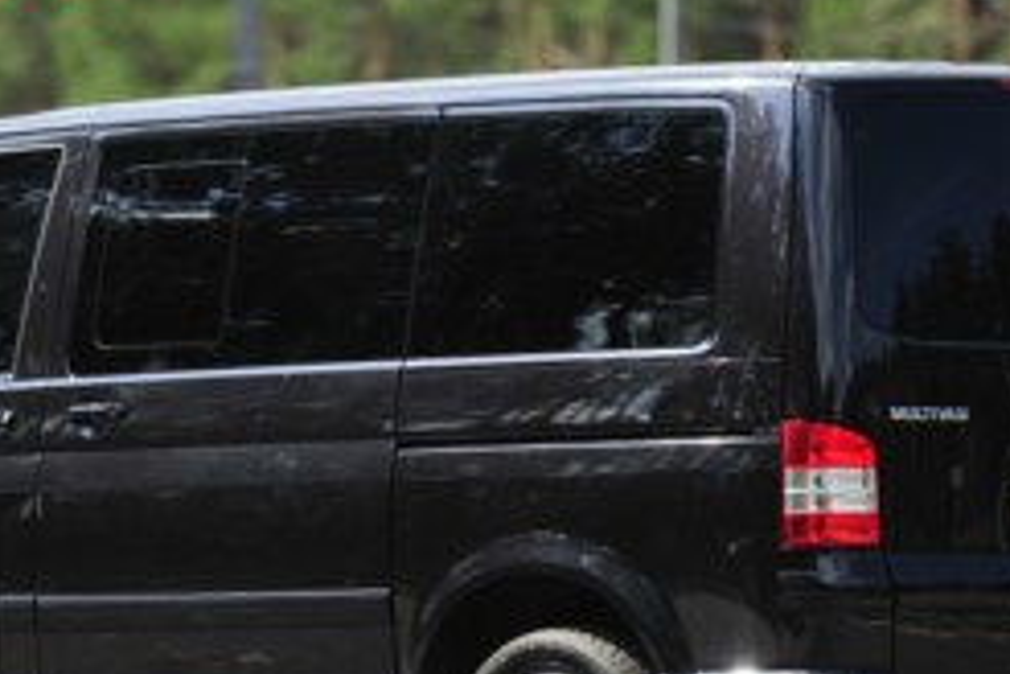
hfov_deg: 6.1
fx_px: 9426
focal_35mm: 336
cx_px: 353
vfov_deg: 4.1
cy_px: 466
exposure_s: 1/2000
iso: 200
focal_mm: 165
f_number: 2.8
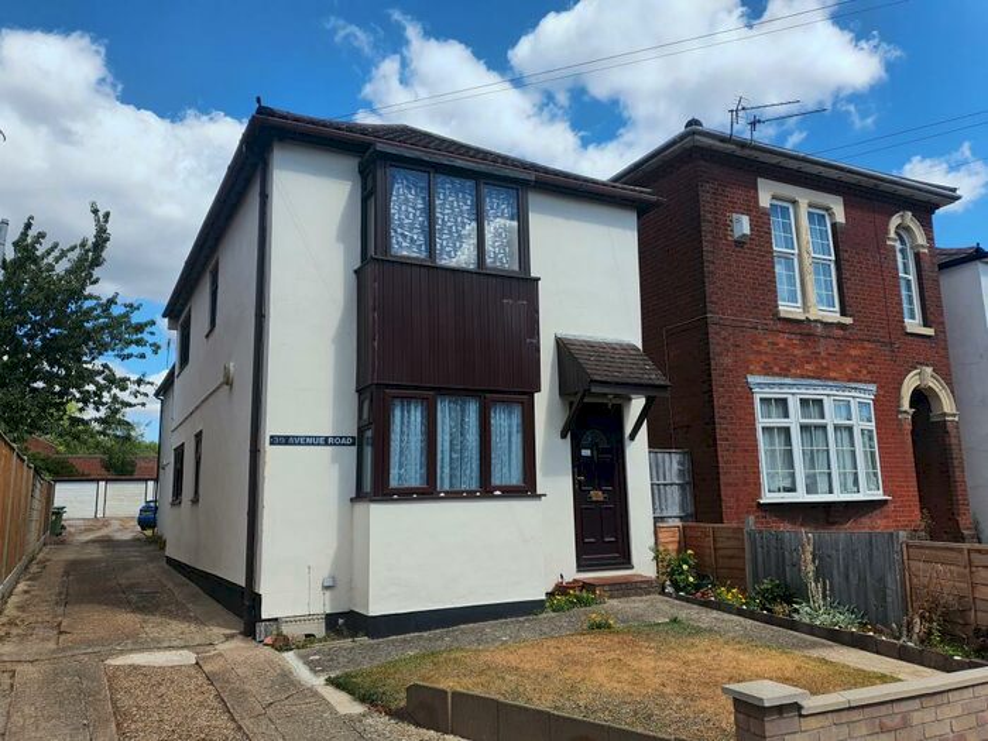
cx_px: 494
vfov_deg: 53.1
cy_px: 370
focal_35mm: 26
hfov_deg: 67.3
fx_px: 742
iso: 50
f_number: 2.4
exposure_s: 1/2856
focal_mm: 4.32
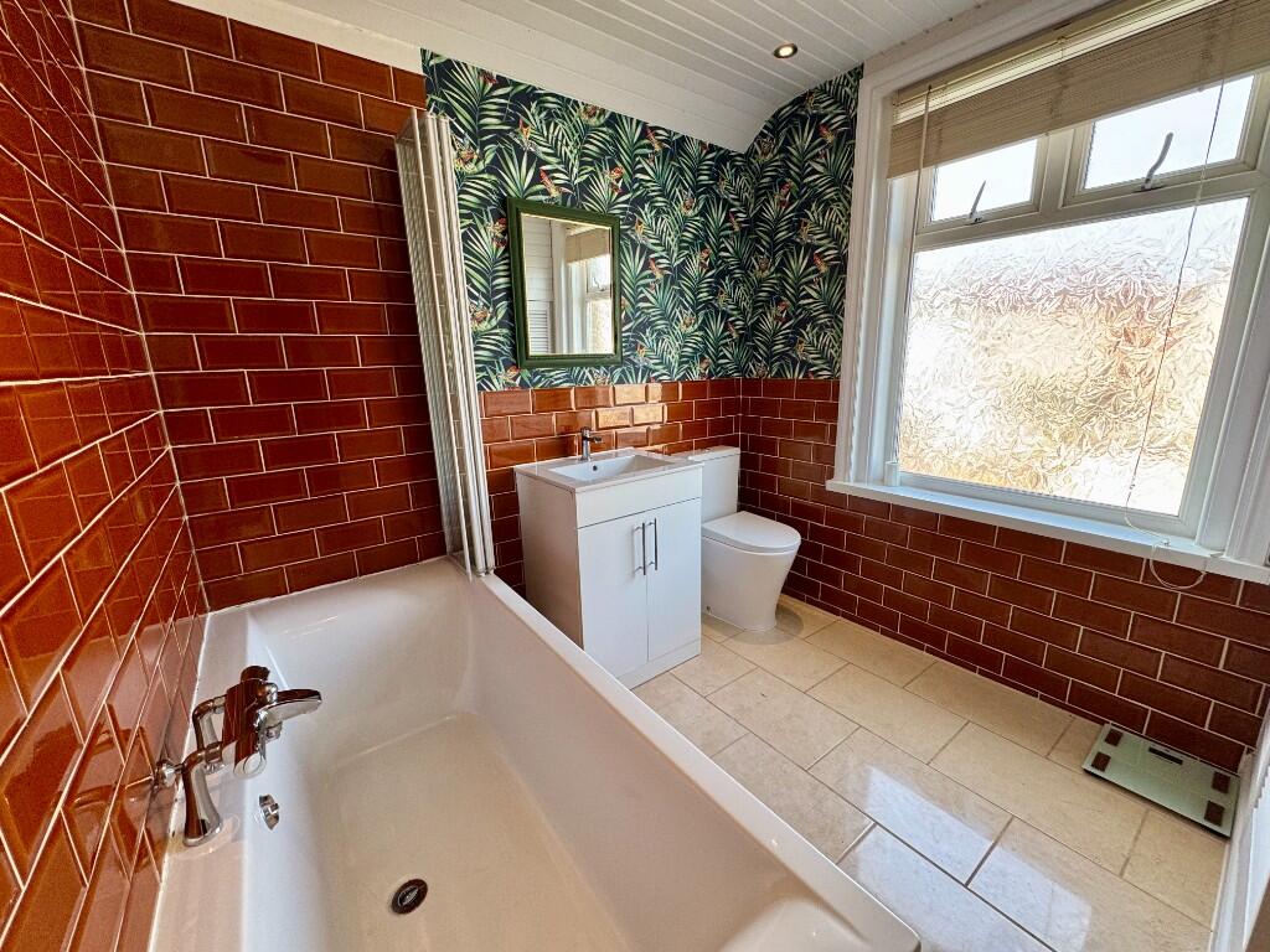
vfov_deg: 85.7
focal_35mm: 14
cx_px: 635
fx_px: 514
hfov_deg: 102.1
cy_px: 476
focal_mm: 2.22
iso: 100
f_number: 2.2
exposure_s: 1/117
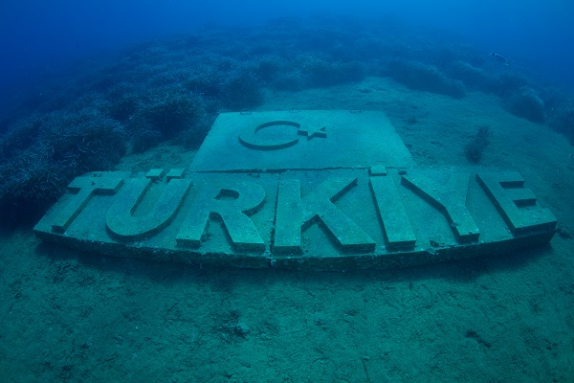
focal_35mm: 16
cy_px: 192
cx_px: 287
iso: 320
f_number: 11
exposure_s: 1/80
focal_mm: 16
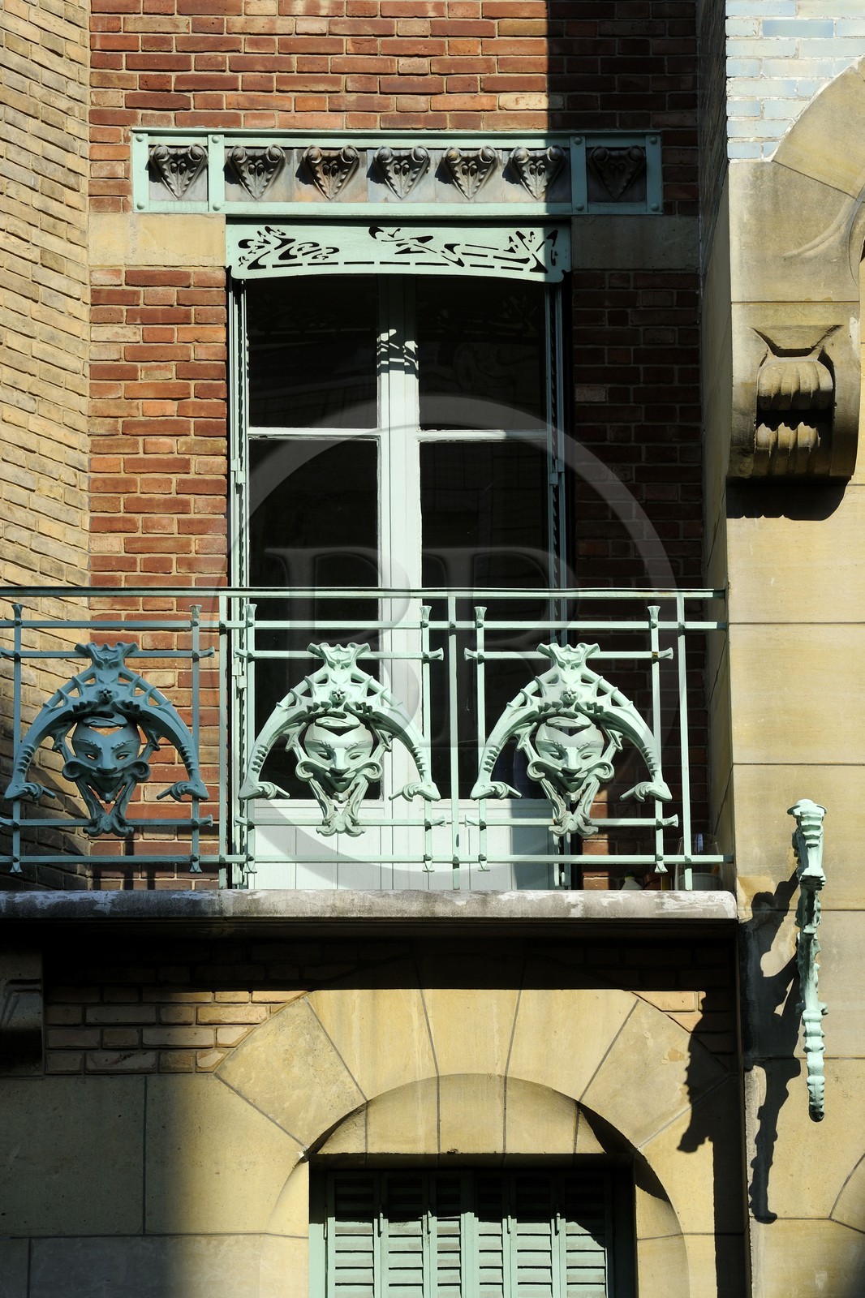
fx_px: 5769
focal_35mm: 160
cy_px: 649
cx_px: 432
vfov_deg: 12.8
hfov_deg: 8.6
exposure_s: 1/160
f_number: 13
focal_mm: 160
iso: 200
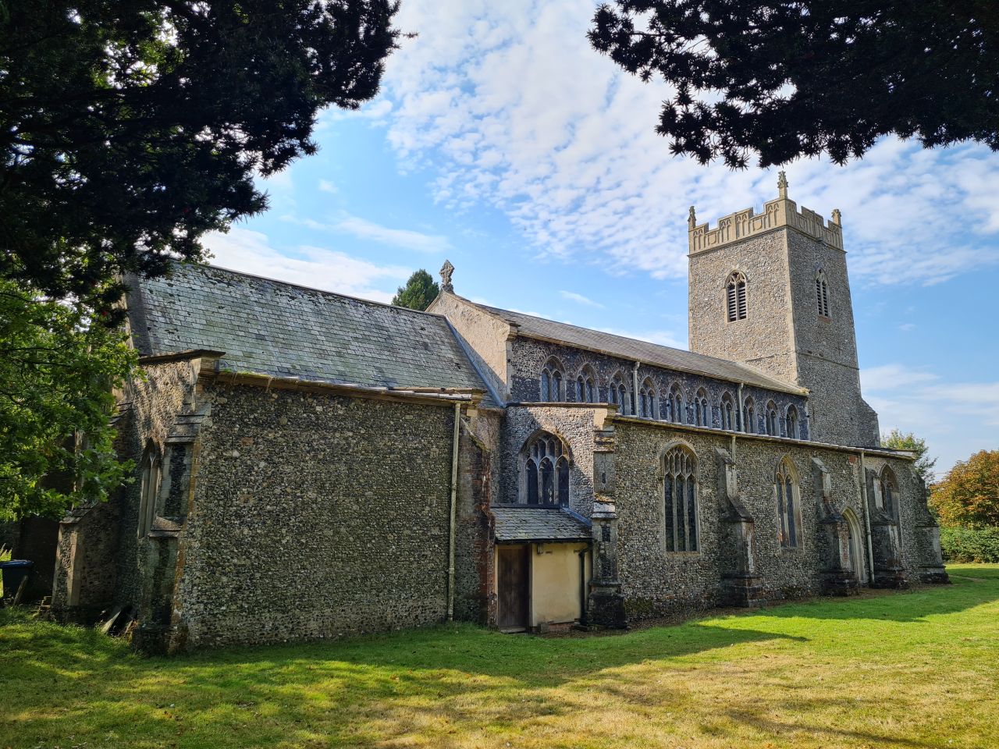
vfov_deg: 53.1
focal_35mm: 26
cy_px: 374
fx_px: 750
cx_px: 500
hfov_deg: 67.3
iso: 50
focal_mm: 5.4
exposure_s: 1/1684
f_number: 1.8
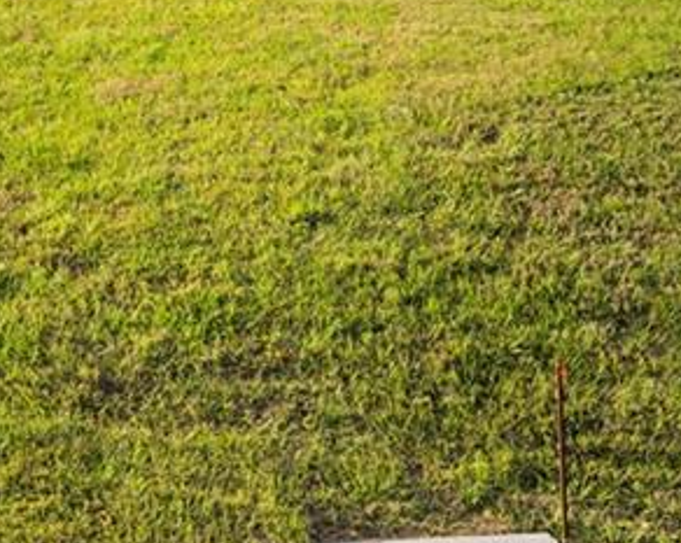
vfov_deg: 18.3
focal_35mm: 79
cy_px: -134
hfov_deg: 24.0
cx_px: 212
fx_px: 1591
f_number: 8
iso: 320
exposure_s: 1/200
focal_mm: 24
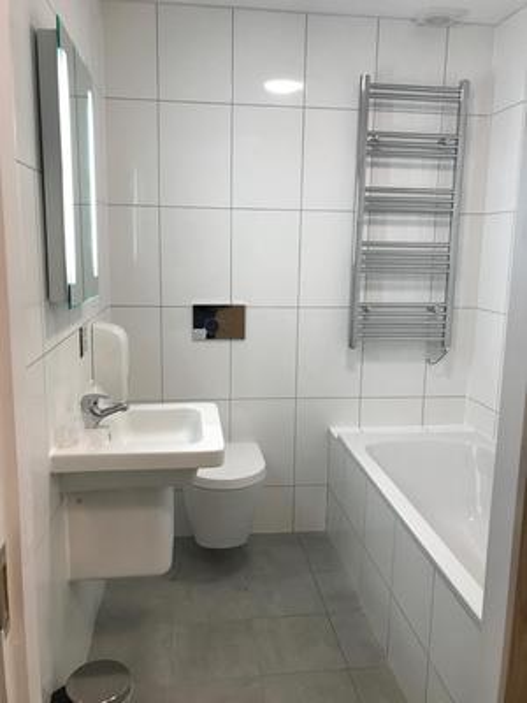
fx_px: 568
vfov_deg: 63.4
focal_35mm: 28
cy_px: 352
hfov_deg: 49.7
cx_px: 264
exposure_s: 1/33
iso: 32
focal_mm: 3.99
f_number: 1.8
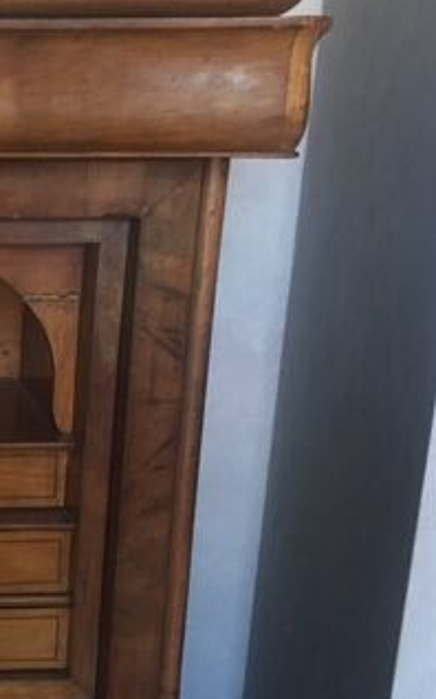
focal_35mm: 62
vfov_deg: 33.0
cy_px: 357
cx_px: -233
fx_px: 1179
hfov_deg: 18.4
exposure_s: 1/33
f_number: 2.2
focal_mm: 4.15
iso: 125
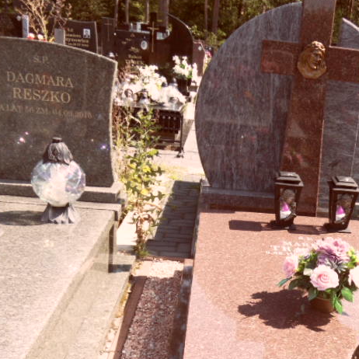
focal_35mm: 47
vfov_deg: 35.2
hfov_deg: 34.8
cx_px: 292
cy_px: 274
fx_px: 551
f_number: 3.2
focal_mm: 3.9
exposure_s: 1/350
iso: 80
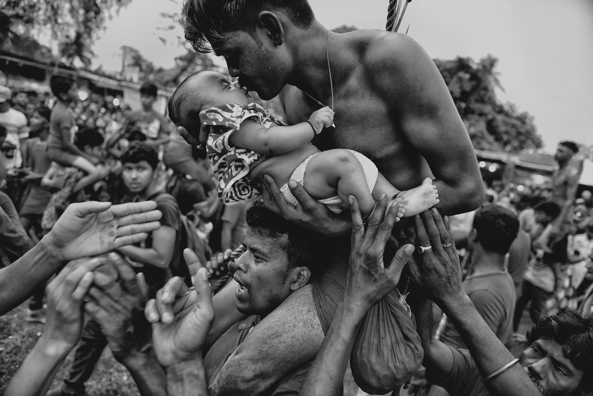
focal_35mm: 24
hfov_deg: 73.7
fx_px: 396
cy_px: 198
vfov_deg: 53.2
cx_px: 296
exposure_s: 1/250
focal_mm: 24
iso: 5000
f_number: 2.8
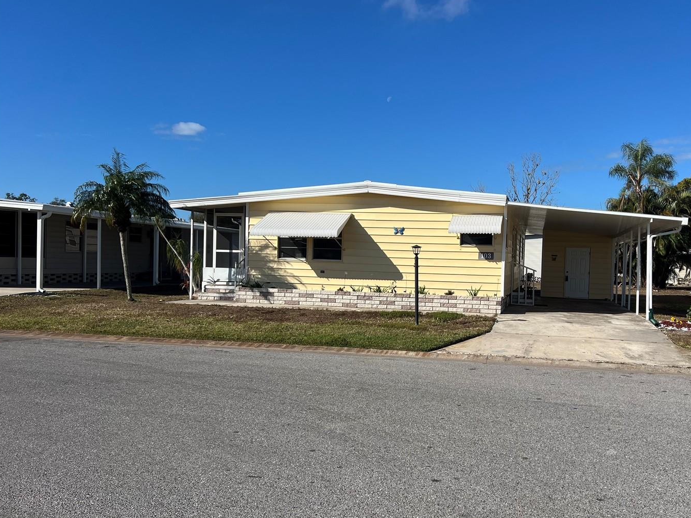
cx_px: 405
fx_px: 619
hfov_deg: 58.0
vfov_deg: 45.4
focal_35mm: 31
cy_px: 280
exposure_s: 1/6211
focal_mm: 5.7
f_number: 1.5
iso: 50
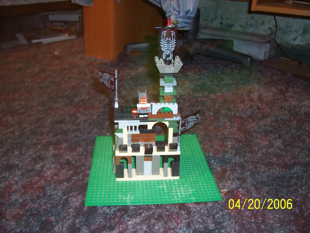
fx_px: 304
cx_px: 155
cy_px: 116
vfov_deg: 41.8
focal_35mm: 34
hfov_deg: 54.0
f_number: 2.7
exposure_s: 1/2
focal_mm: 5.6
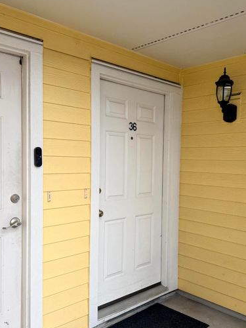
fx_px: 303
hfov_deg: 43.8
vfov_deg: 56.8
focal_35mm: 32
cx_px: 155
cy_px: 173
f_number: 1.78
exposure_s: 1/121
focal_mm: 6.76
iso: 100
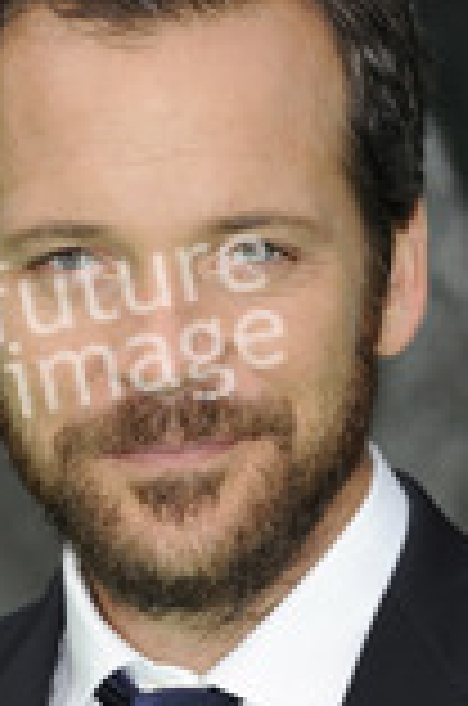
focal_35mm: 766
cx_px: 184
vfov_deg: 2.7
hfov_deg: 1.8
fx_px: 15002
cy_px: 567
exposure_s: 1/125
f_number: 6.3
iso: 640
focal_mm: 300
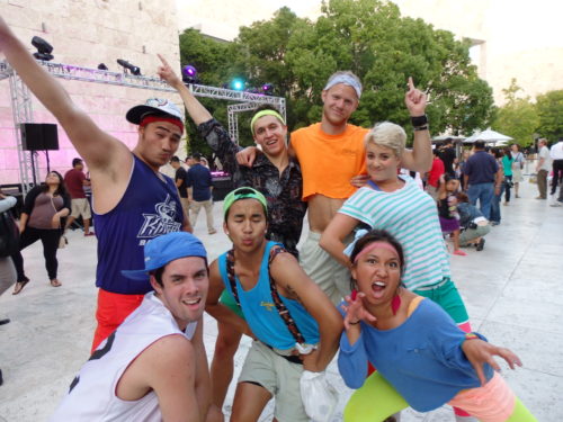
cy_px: 211
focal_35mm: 25
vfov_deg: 54.9
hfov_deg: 69.4
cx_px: 282
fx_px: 407
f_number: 3
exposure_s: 1/30
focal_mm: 4.5
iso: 125
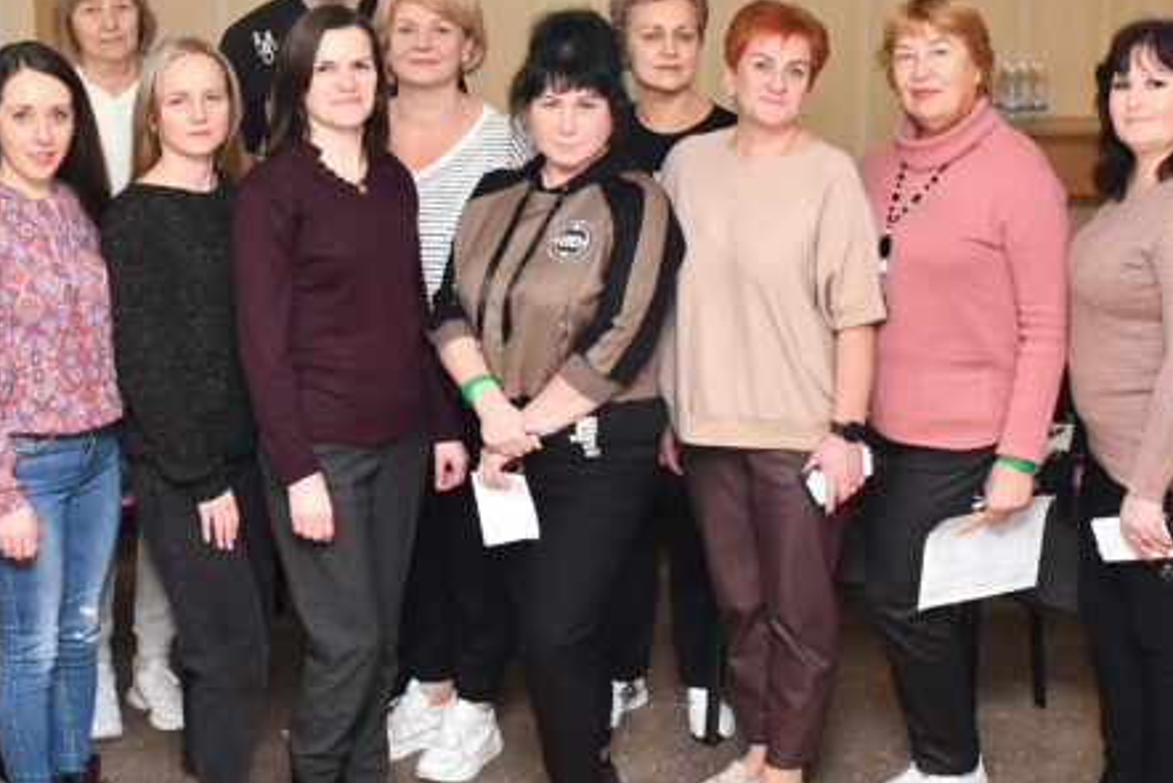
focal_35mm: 70
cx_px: 666
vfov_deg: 19.5
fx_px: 2281
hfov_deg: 28.8
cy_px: 392
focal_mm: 22
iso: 1000
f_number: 7.1
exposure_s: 1/60
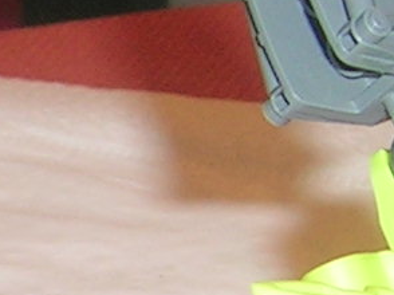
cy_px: 294
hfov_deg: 7.8
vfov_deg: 6.1
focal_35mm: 244
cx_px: -355
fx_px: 2775
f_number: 2.8
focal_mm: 5.4
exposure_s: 1/60.1
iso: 50
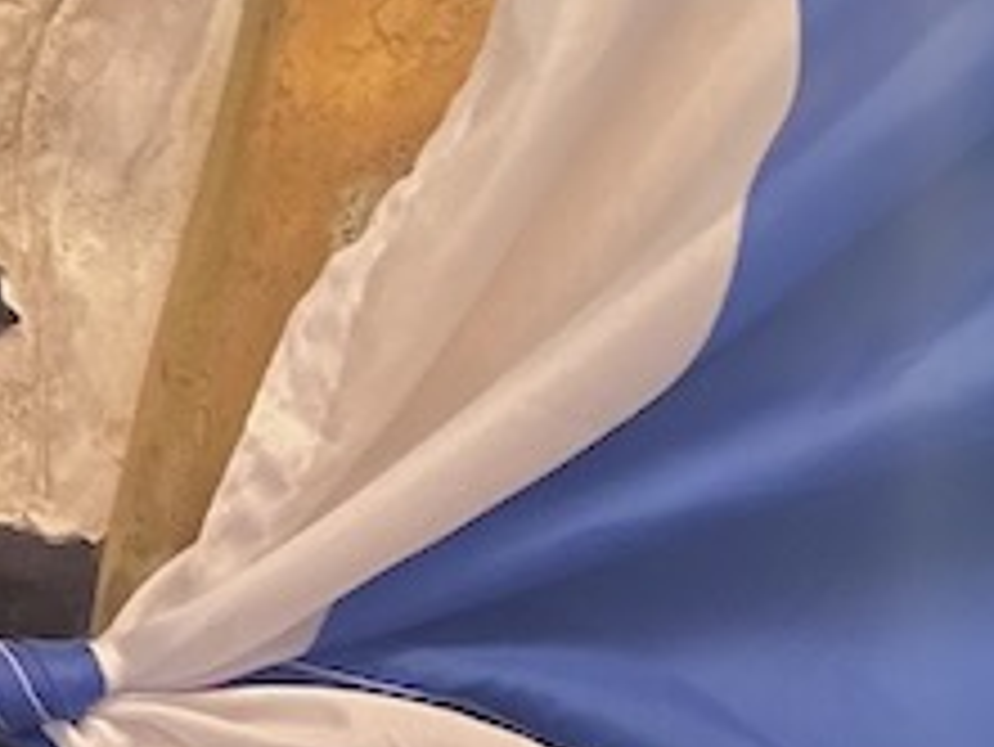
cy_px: -490
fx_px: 3821
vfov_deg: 10.6
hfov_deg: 13.2
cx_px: -873
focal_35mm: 133
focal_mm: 2.69
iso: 200
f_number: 1.9
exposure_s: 1/50
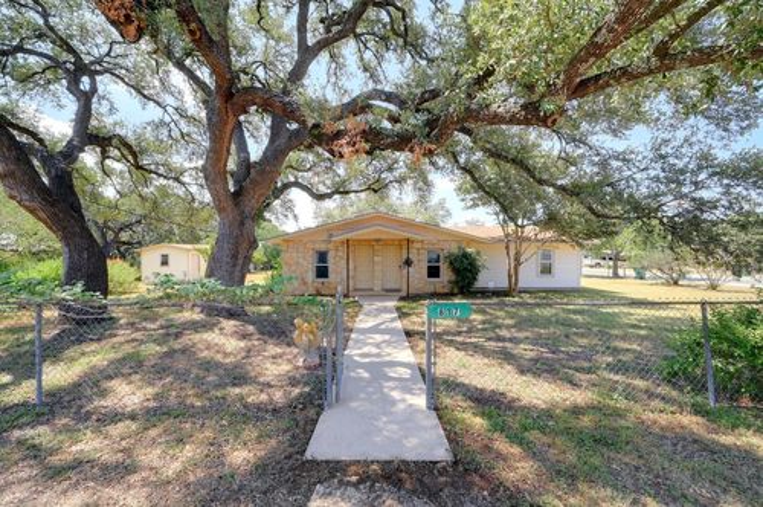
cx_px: 382
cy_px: 254
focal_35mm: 14
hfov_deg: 104.3
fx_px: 296
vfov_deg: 81.0
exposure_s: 1/60
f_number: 14
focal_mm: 14
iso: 800
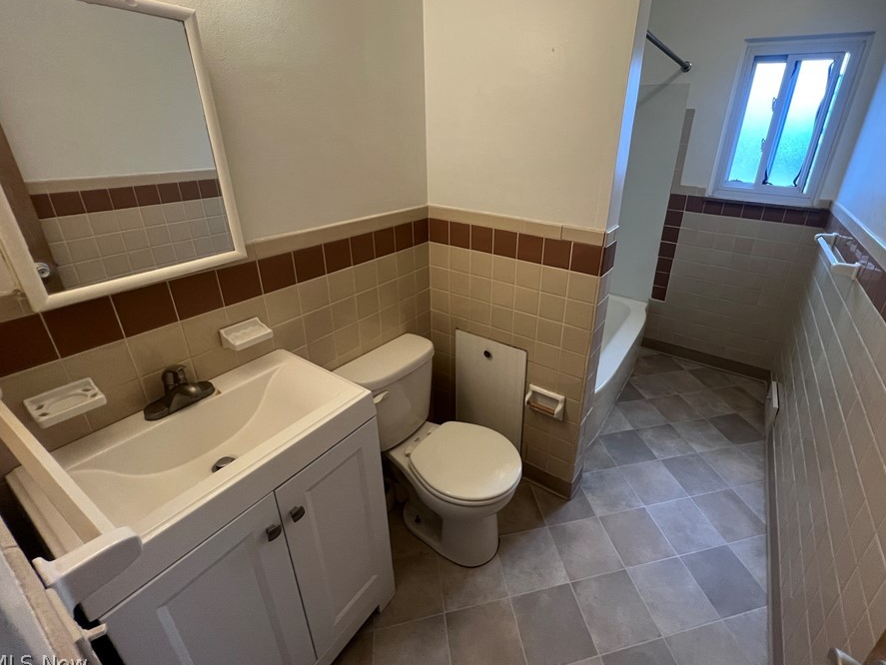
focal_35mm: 15
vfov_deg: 81.5
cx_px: 495
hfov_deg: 97.7
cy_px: 297
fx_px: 384
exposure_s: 1/120
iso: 250
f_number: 1.8
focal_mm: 1.57
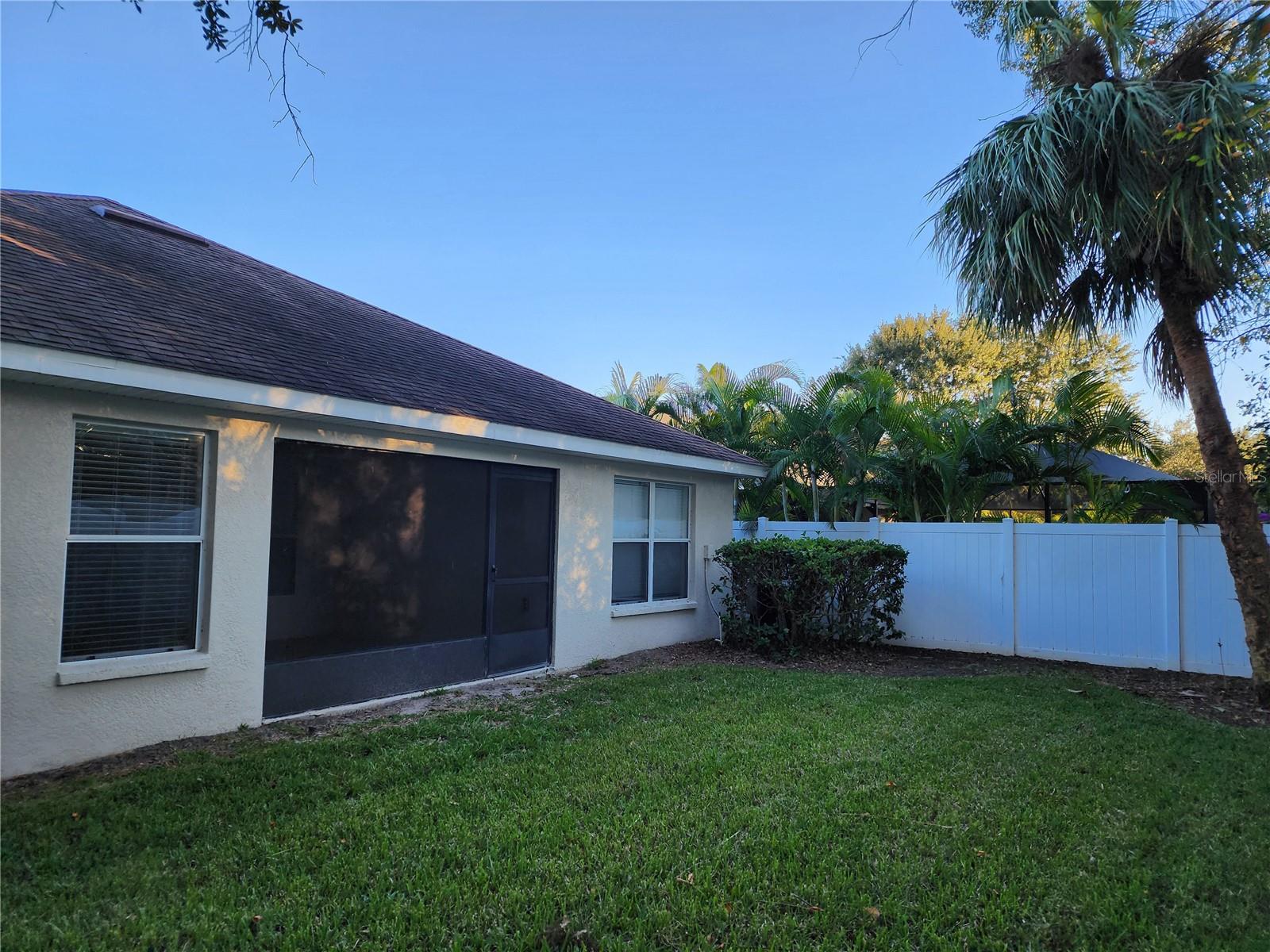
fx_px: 844
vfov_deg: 58.9
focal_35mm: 23
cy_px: 476
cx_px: 635
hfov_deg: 73.9
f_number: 1.8
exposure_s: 1/180
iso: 25
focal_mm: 6.4
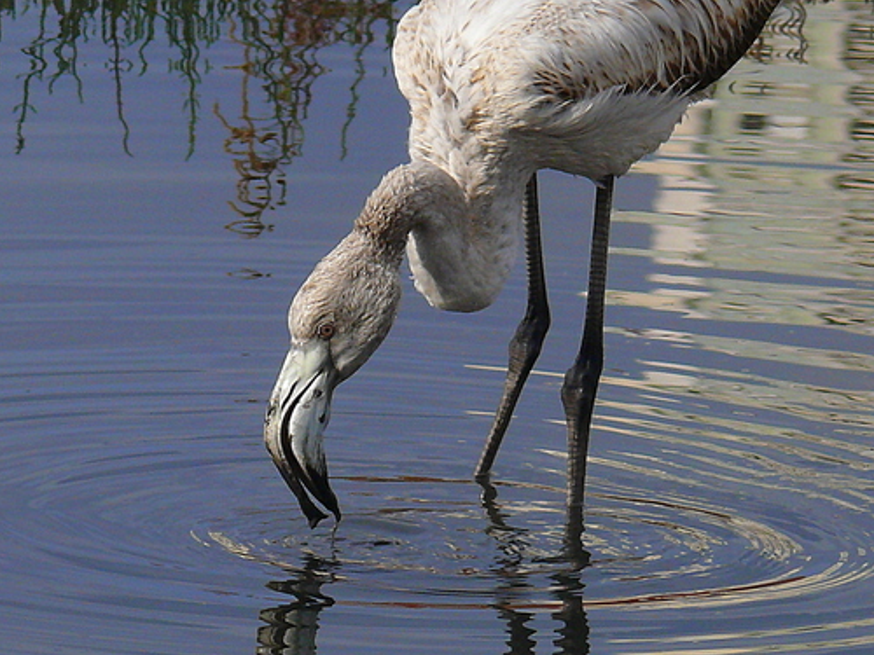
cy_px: 360
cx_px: 203
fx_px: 17270
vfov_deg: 2.2
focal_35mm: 684
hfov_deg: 2.9
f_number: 5
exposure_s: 1/1000
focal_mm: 60.3
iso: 100
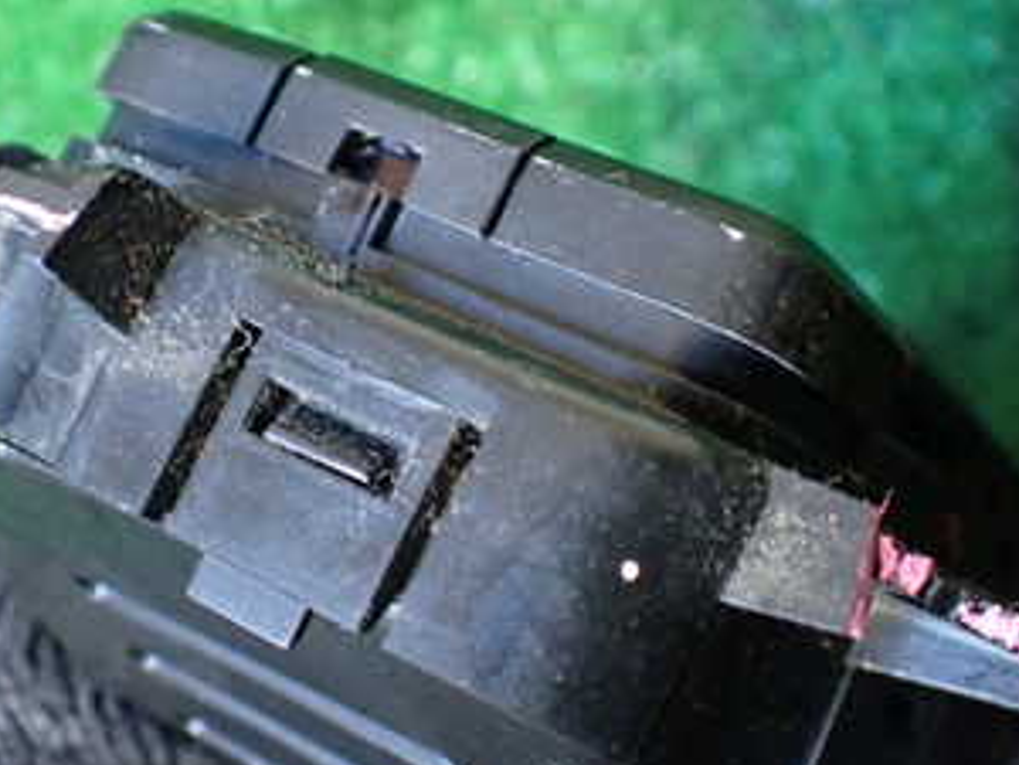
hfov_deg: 32.1
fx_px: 1766
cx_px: 435
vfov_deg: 24.4
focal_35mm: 60
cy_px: 354
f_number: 2.3
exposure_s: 1/80
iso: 800
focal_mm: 5.4
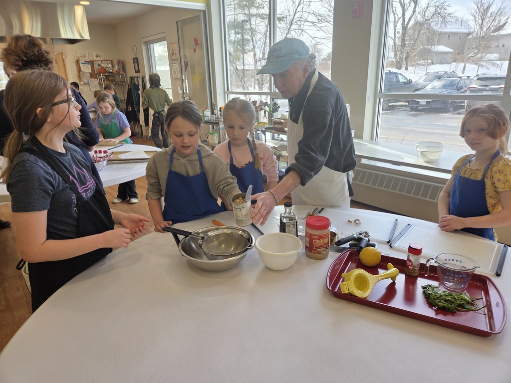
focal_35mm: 23
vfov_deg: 58.9
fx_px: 340
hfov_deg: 73.9
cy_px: 192
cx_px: 256
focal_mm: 5.4
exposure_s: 1/655
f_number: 1.8
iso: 80
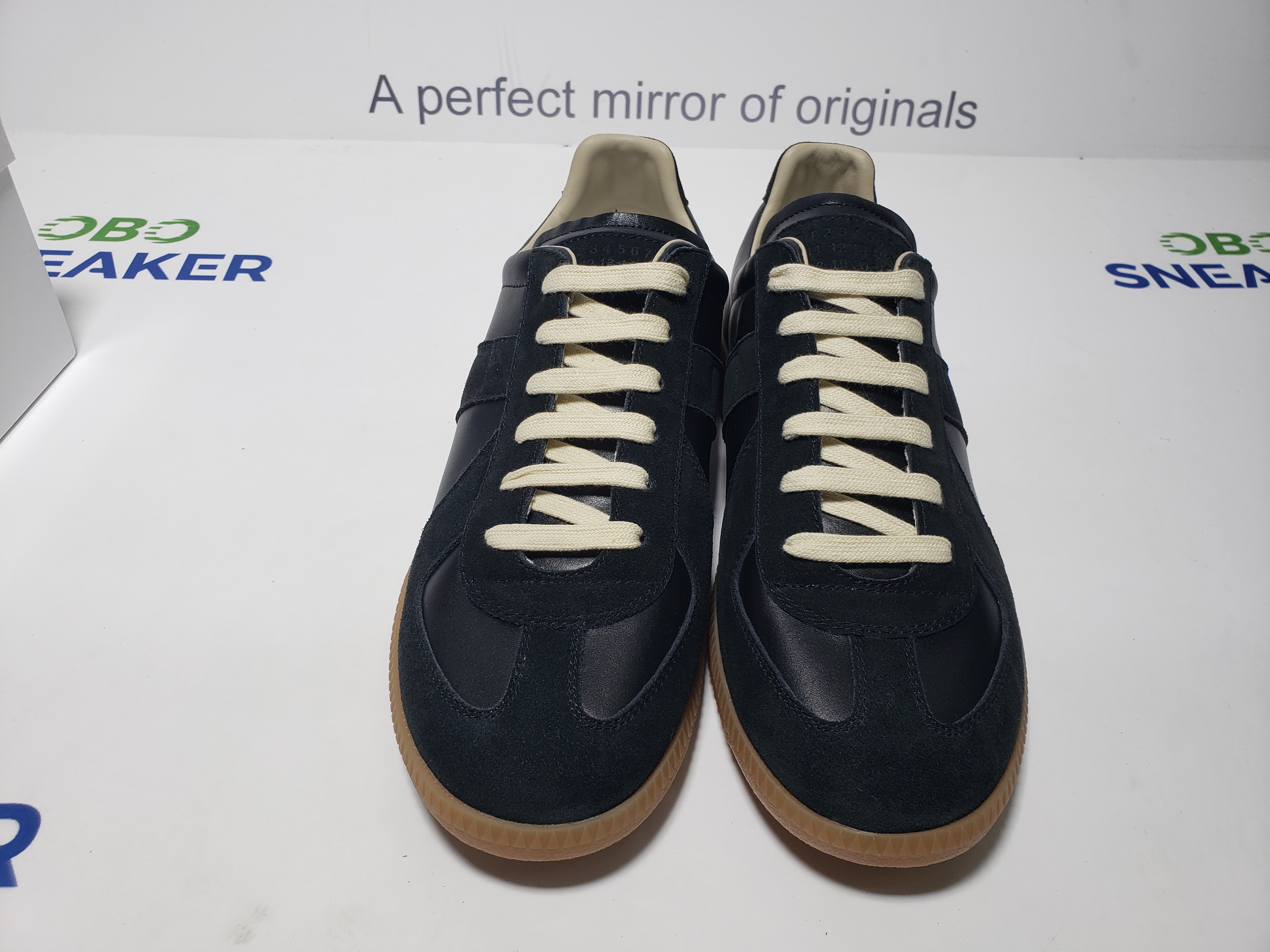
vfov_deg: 53.1
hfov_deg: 67.3
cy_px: 476
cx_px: 635
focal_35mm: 26
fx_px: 954
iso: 50
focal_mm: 4.3
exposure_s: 1/204
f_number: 2.4
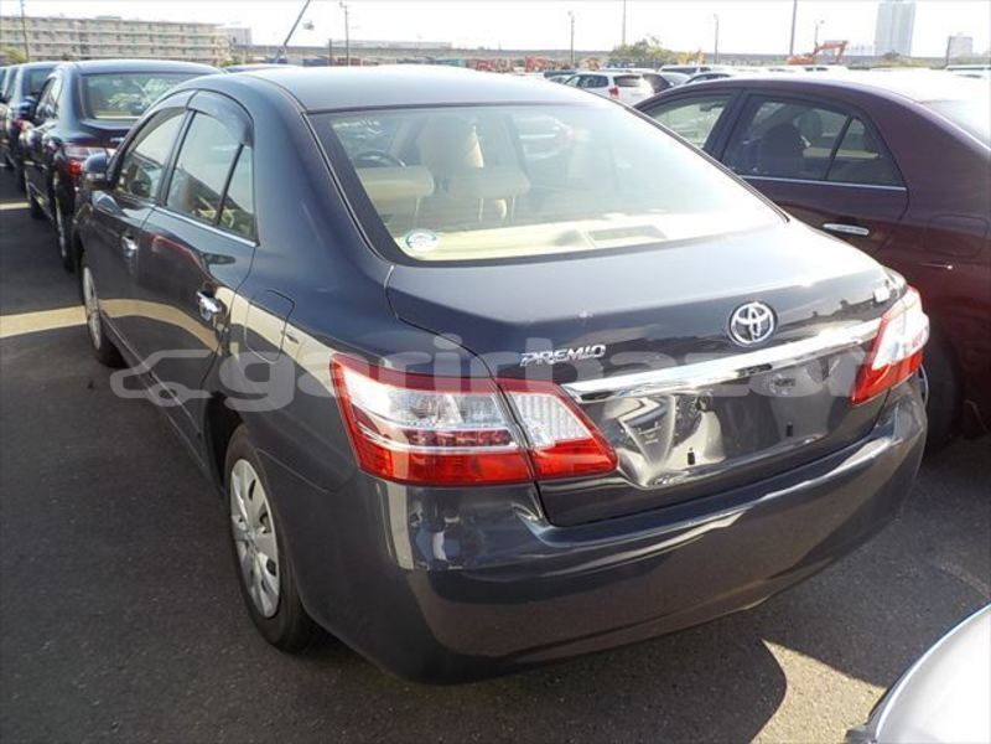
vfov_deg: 46.8
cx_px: 496
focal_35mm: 30
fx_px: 859
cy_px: 372
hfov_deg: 60.0
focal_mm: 4.1
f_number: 3.3
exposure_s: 1/500
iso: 125
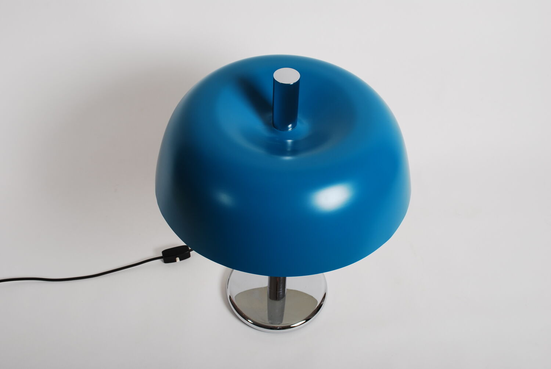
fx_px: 598
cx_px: 276
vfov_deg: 34.3
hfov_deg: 49.5
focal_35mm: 39
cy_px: 184
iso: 100
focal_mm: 26
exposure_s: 1/160
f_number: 10
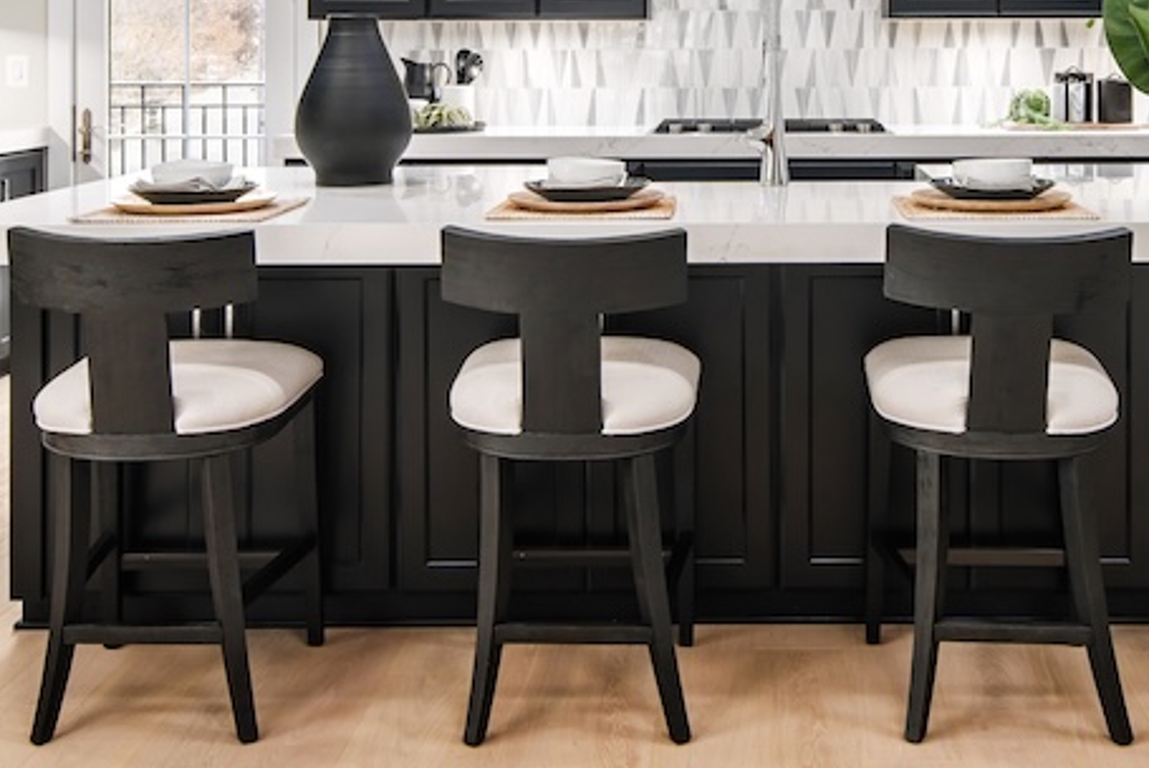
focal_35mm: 48
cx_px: 747
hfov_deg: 40.7
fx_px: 1533
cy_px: 117
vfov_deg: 27.4
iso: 200
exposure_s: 1/200
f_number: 9
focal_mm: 19
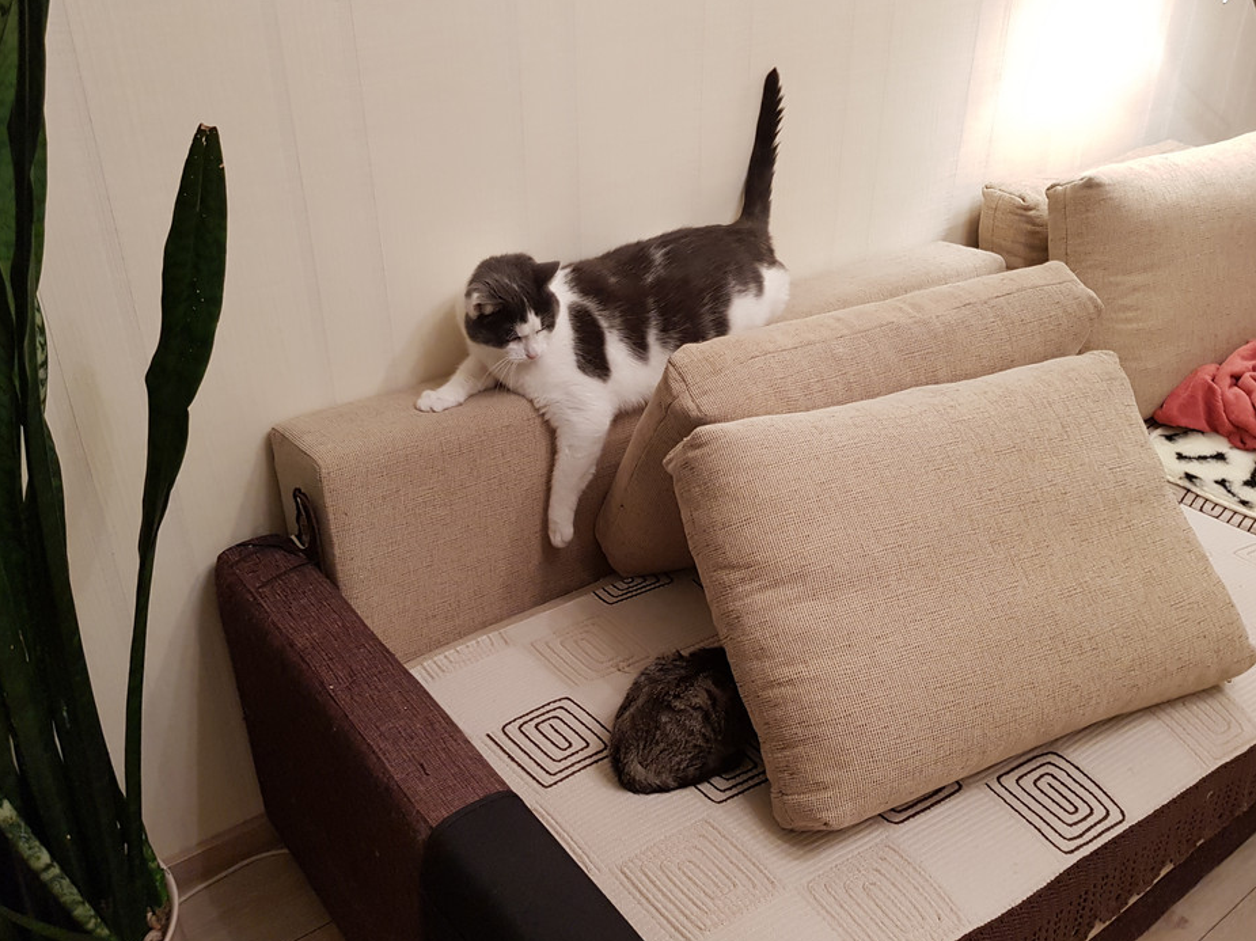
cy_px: 504
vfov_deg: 46.7
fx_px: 1088
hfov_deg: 60.0
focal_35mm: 30
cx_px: 657
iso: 200
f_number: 1.7
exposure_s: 1/33
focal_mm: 4.3
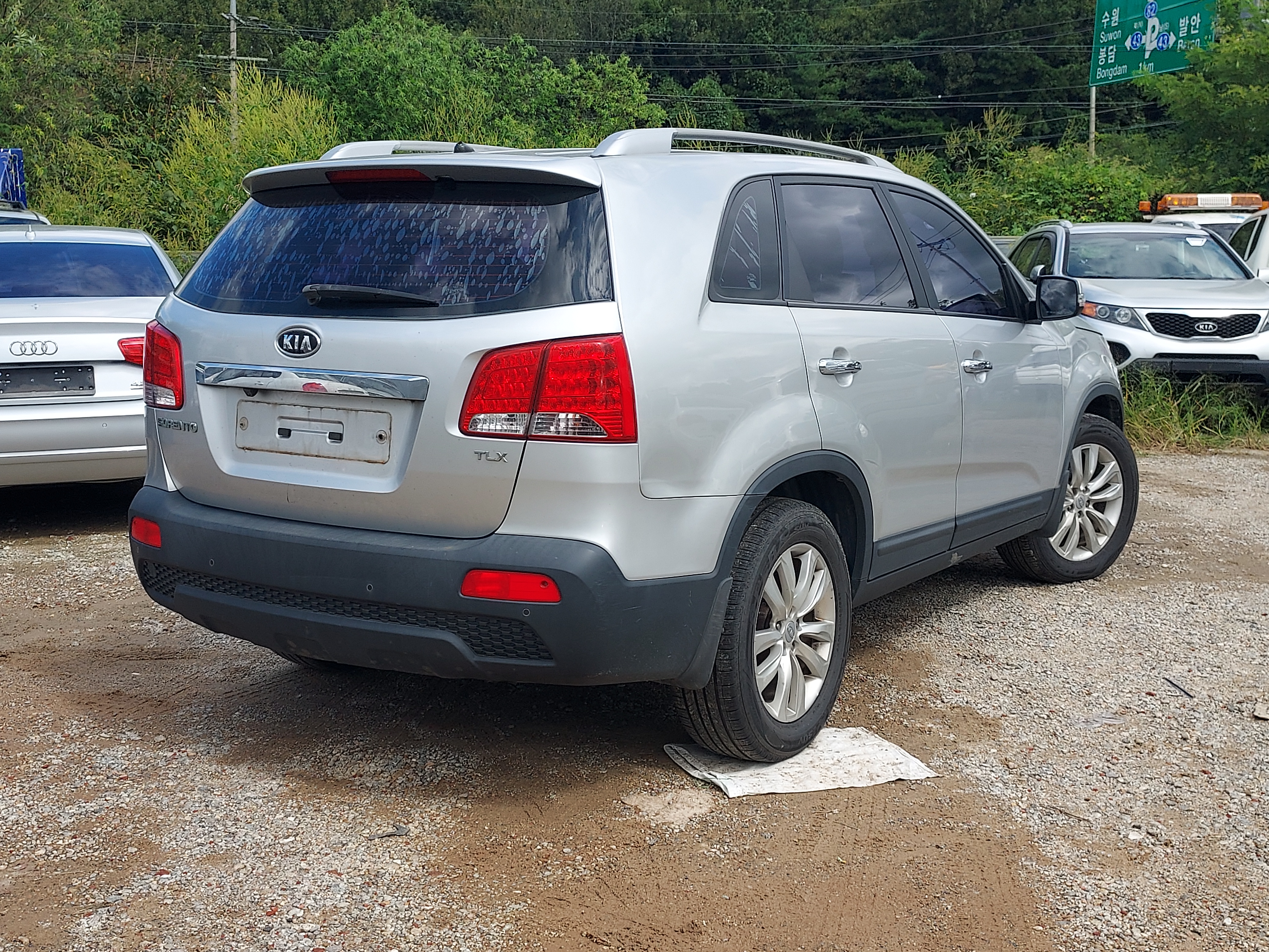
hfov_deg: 71.6
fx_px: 880
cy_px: 476
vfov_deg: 56.8
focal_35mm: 24
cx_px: 634
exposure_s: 1/908
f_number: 1.8
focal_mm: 4.6
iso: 40
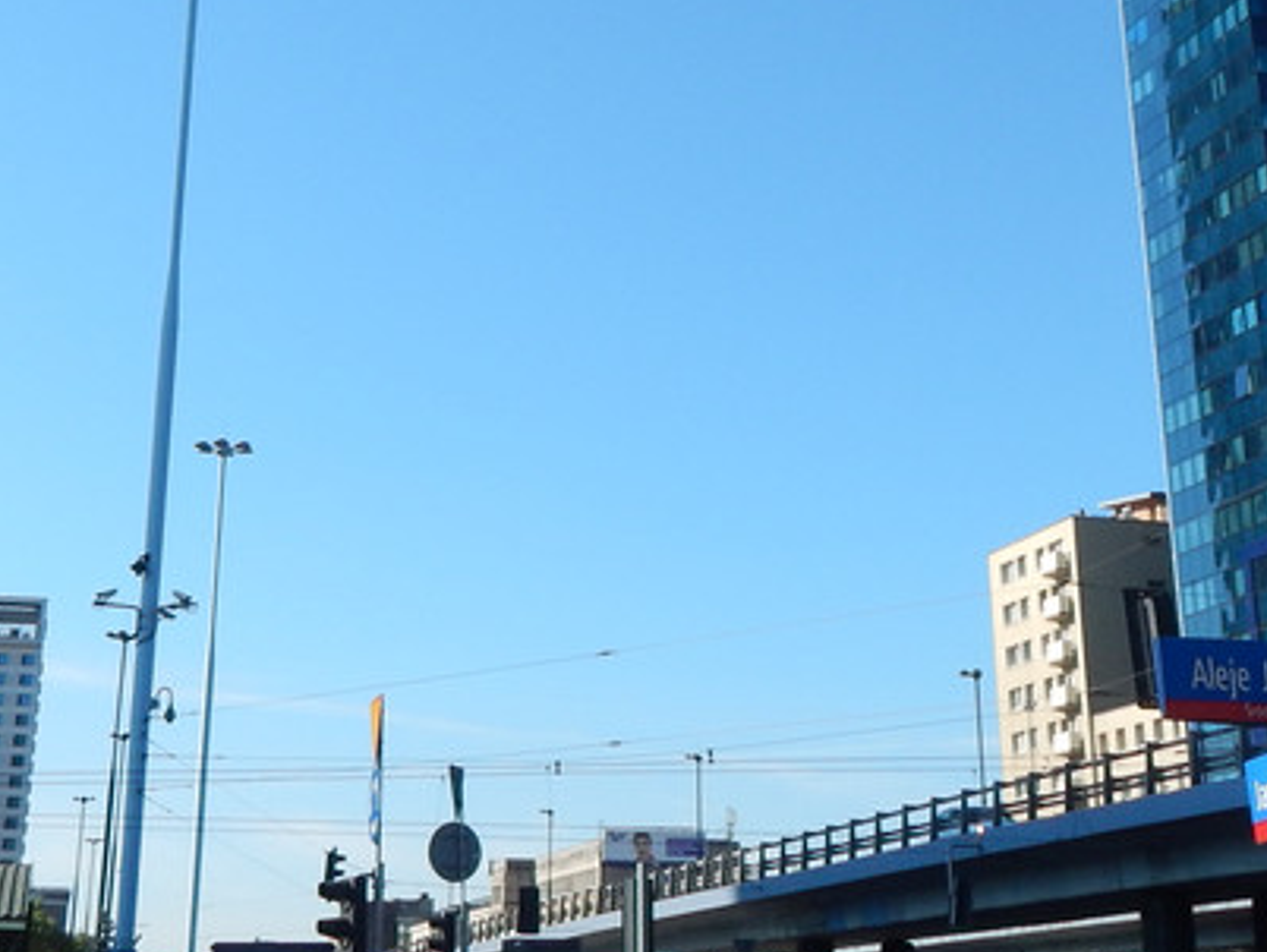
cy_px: 113
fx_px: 2234
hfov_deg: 31.7
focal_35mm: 61
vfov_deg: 23.5
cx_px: 613
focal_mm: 4
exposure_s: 1/1500
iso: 125
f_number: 3
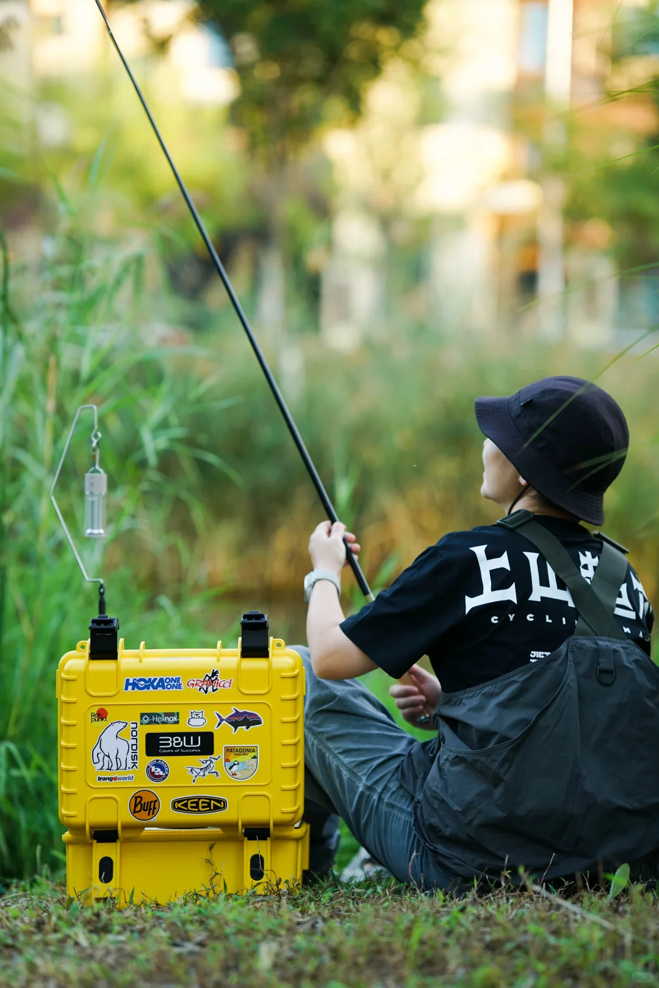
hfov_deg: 16.1
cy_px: 494
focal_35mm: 85
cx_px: 330
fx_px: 2333
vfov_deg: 23.9
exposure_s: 1/500
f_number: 2
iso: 400
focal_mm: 85
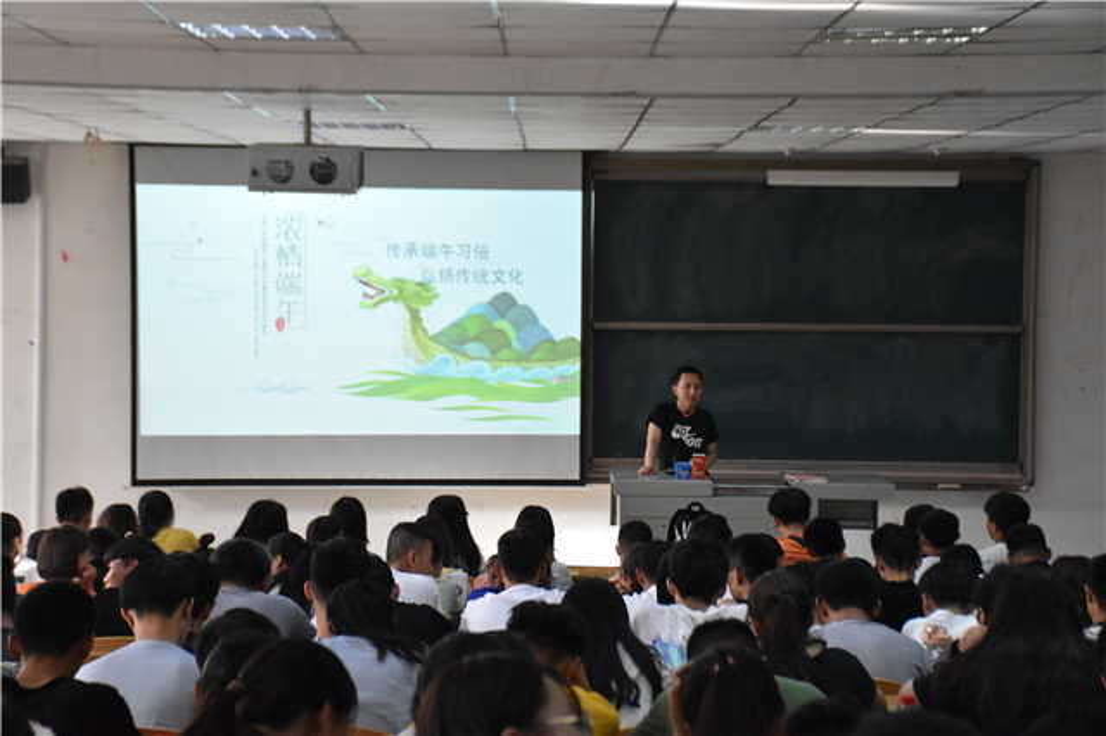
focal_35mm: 75
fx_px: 2303
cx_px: 553
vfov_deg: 18.2
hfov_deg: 27.0
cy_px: 368
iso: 5000
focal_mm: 50
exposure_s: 1/320
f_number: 4.8
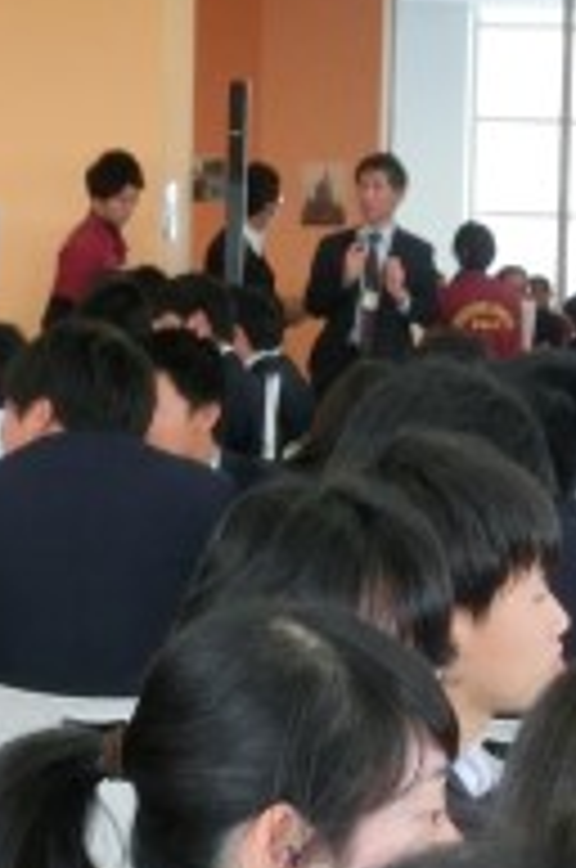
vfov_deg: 13.5
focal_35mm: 152
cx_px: 464
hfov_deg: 9.0
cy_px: 648
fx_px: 3661
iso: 320
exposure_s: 1/125
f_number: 3.4
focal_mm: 7.9
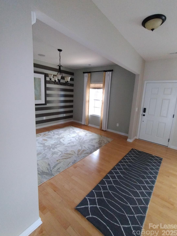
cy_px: 115
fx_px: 116
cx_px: 90
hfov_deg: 74.7
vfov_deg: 91.0
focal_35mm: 17
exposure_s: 1/30
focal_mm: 1.66
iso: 600
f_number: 2.2
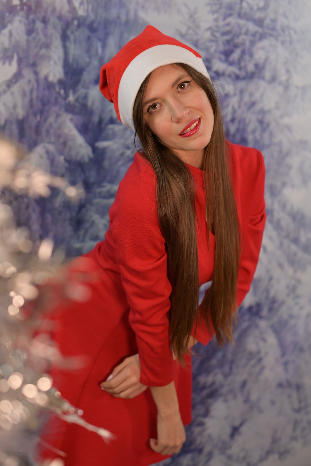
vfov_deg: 39.6
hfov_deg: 27.0
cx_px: 156
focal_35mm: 50
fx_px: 648
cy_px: 233
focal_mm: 50
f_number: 2.5
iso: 125
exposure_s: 1/100
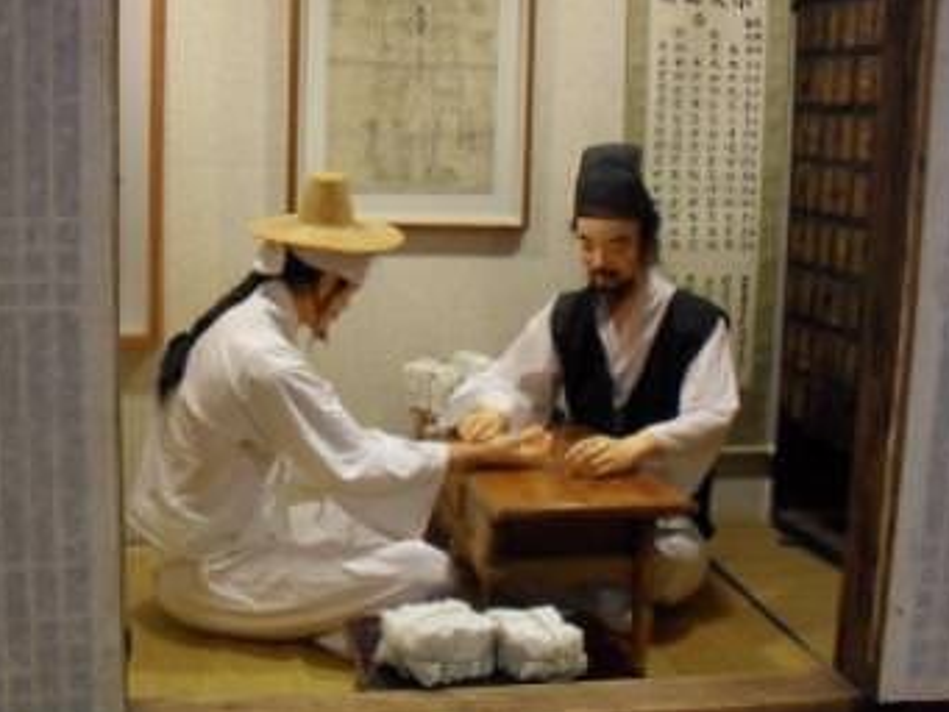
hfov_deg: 41.2
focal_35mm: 46
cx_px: 431
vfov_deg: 31.5
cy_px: 373
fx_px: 1262
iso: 240
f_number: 3.2
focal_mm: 6.3
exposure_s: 1/15
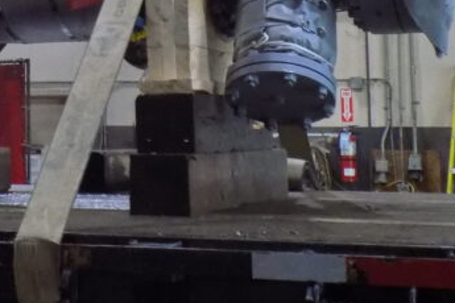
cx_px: -141
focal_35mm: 105
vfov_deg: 12.8
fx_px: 1327
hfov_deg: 18.1
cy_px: -29
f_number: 3.4
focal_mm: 6.1
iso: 400
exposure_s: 1/30
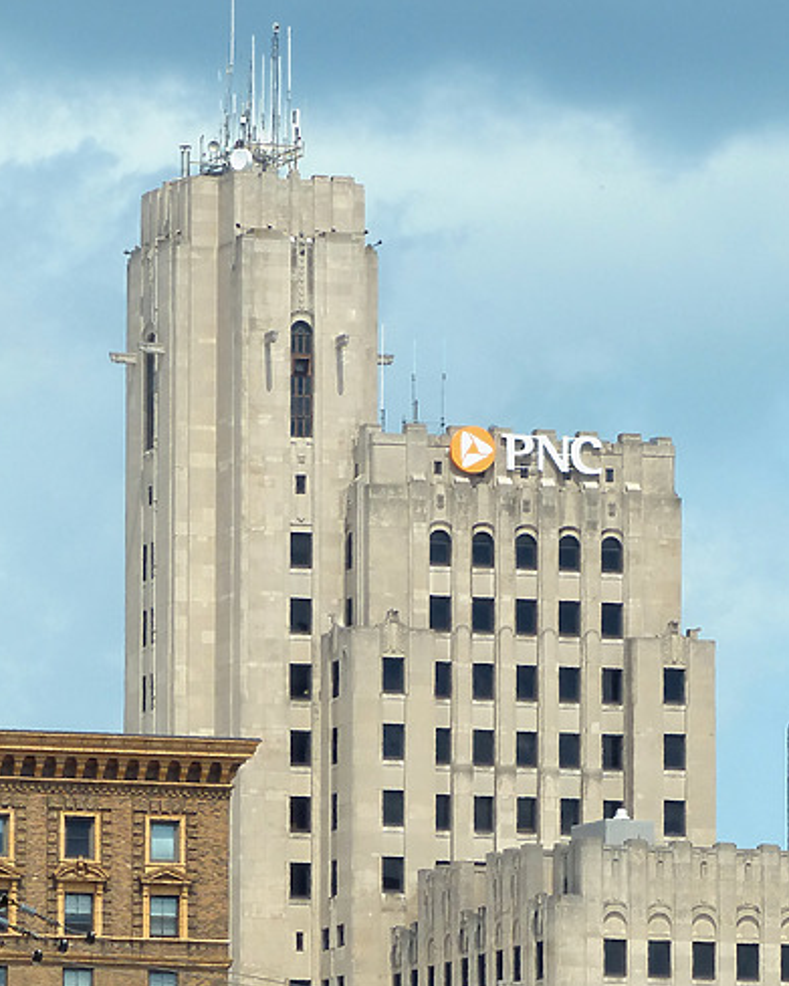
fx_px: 14950
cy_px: 643
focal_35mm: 512
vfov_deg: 3.8
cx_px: 497
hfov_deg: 3.0
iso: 100
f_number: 4
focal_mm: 51.2
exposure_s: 1/1600
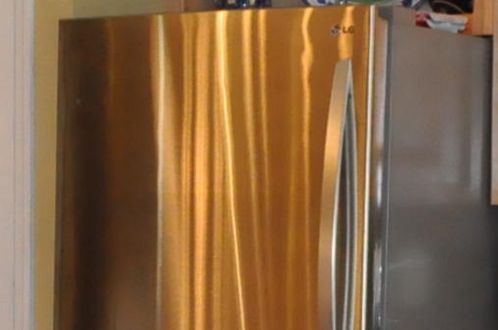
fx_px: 2210
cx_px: 74
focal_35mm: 160
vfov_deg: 8.5
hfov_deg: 12.8
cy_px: 356
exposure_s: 1/200
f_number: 7.1
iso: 3200
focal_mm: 18
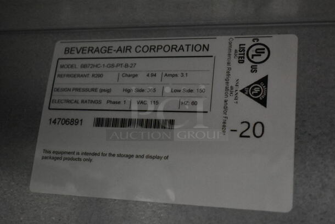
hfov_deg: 38.8
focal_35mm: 51
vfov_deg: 26.5
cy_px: 112
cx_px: 168
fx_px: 475
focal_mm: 34
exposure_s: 1/50
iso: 10000
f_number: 4.5
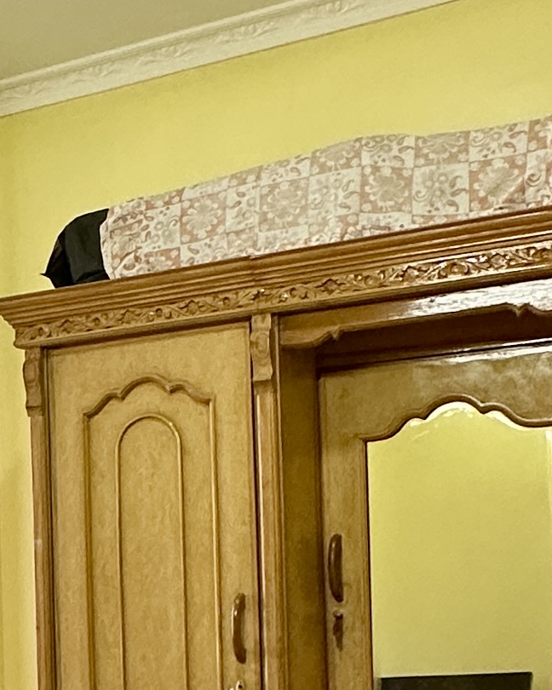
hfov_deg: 21.0
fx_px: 1389
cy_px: 555
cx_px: -103
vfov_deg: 27.3
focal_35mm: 68
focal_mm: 2.22
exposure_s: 1/100
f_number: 2.2
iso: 250
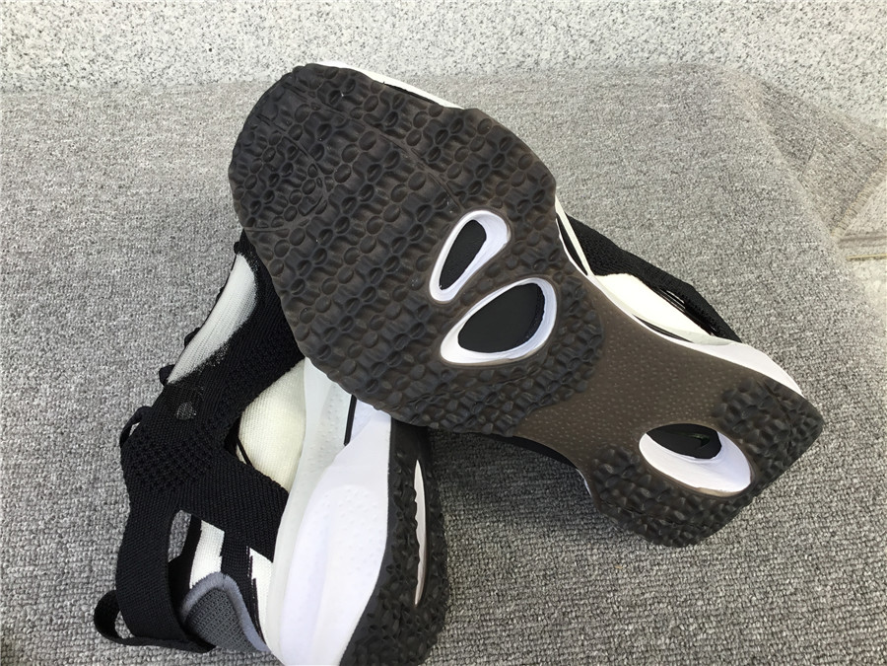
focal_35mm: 31
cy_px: 333
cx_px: 444
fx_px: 794
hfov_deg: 58.4
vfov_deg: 45.4
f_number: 2.4
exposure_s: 1/103
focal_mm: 3.3
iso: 25
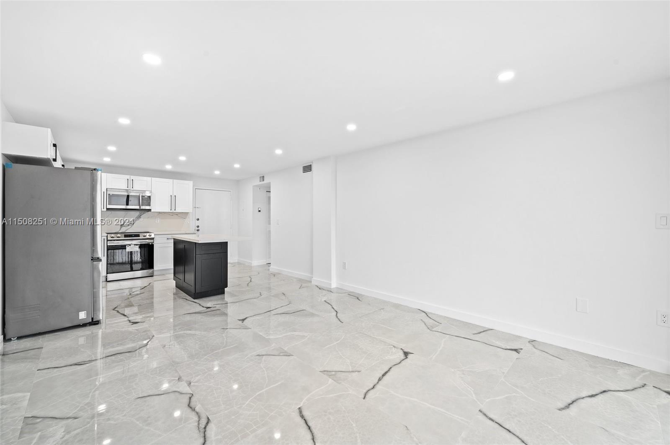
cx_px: 335
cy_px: 222
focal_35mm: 14
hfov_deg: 104.3
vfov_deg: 81.1
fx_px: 260
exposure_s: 1/4
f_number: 8
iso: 200
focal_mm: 14
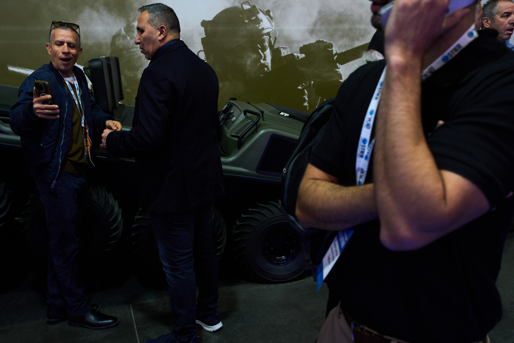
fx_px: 500
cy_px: 172
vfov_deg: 37.9
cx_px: 257
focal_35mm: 35
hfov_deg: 54.4
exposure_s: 1/200
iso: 640
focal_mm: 35
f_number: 5
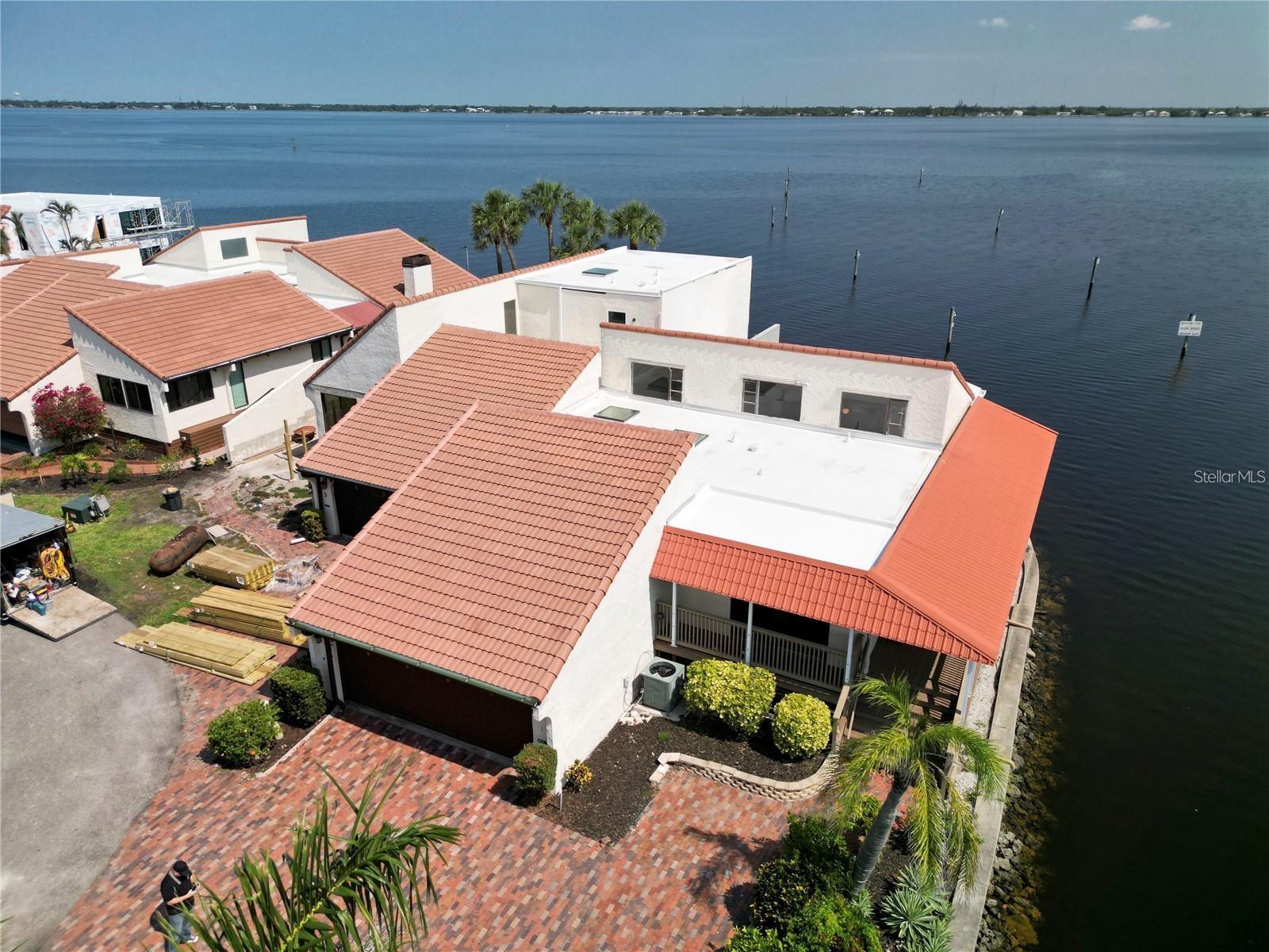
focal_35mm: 24
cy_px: 476
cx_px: 634
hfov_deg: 71.6
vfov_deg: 56.8
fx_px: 880
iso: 200
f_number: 1.7
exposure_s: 1/2500
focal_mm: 6.72
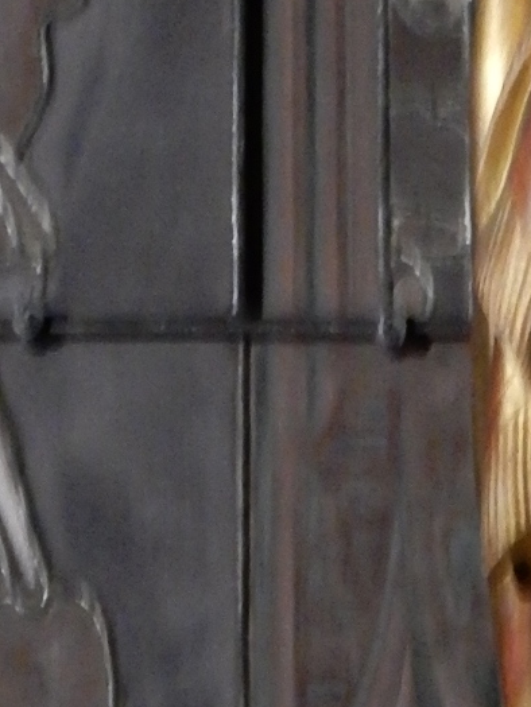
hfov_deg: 1.3
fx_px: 23982
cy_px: -105
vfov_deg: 1.7
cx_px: 906
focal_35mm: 1173
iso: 800
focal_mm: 48.4
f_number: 6.3
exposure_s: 1/6
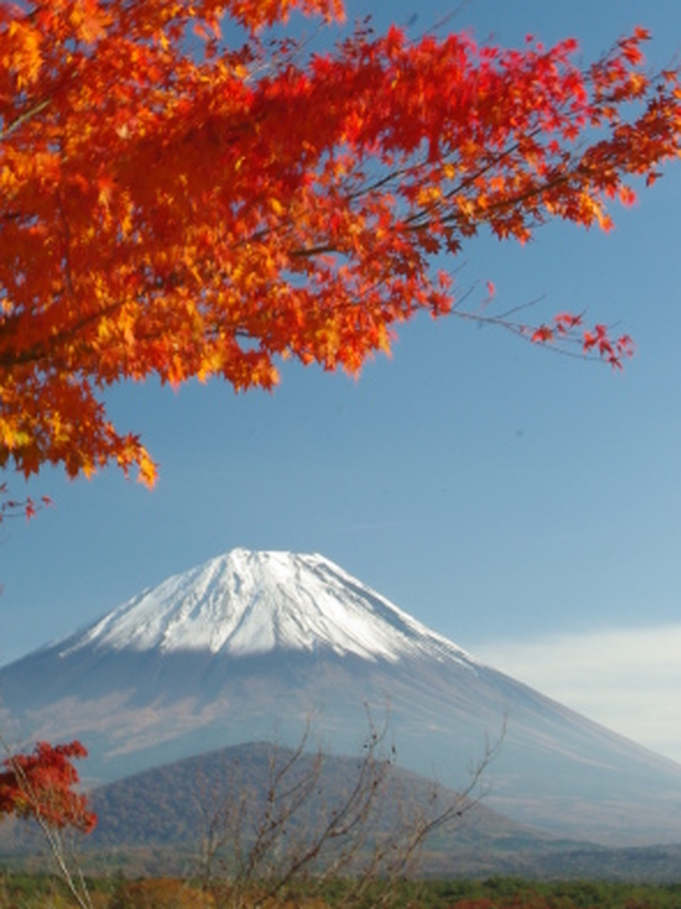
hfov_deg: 16.3
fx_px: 2363
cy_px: 150
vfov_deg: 21.4
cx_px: 163
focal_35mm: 90
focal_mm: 30.63
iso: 100
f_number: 22
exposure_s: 1/6
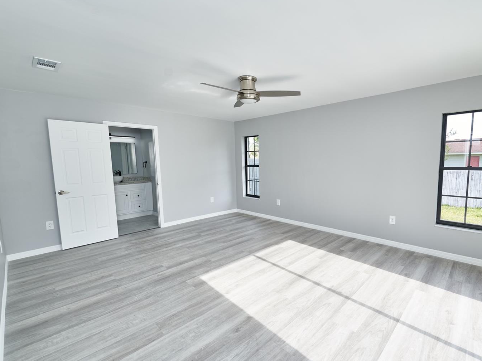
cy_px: 181
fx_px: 223
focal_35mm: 16
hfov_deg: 93.8
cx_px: 278
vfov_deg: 78.1
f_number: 5
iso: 400
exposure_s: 1/200
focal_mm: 14
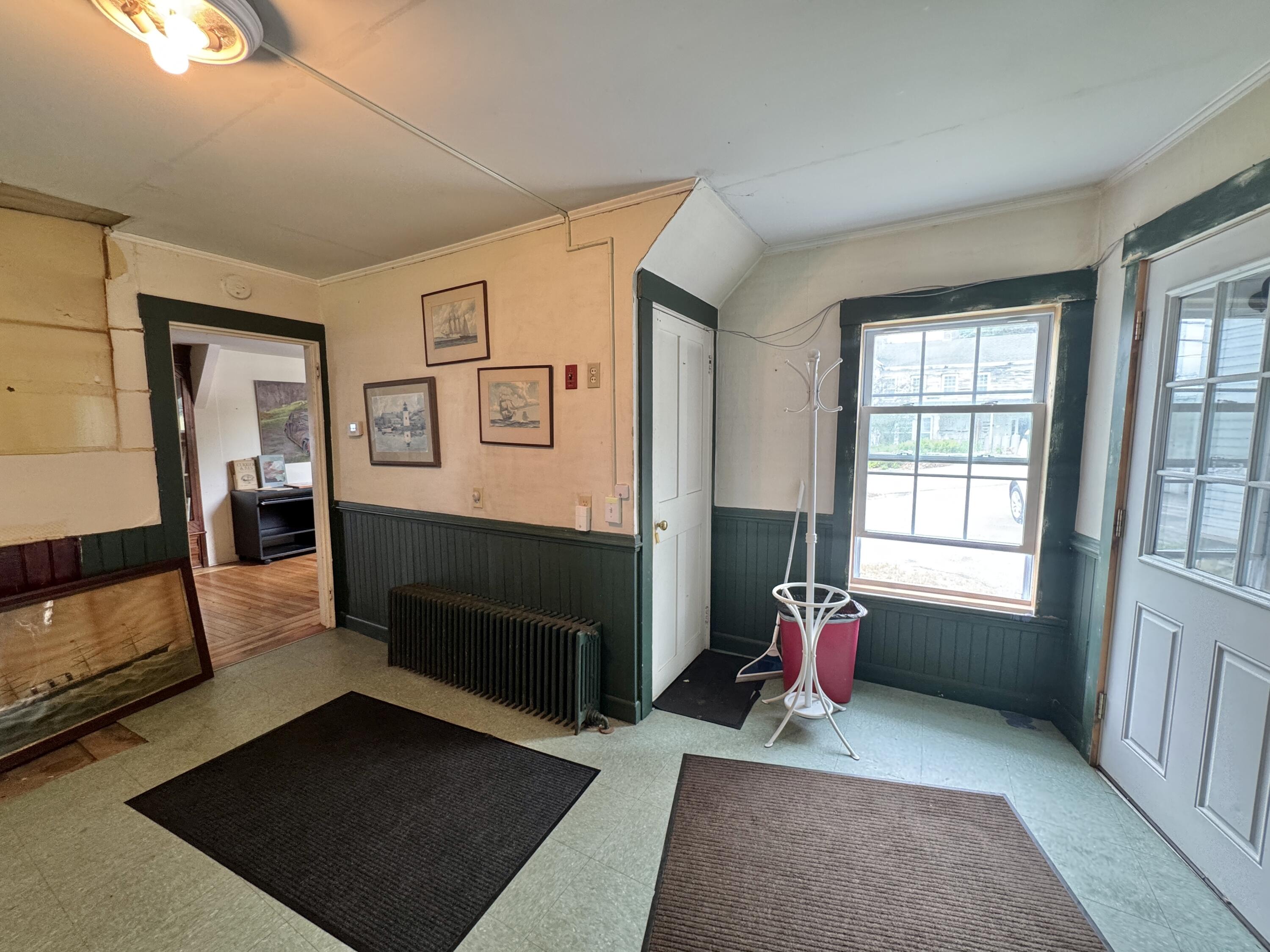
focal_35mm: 14
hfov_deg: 102.1
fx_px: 514
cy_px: 476
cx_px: 635
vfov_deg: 85.7
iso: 200
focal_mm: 2.22
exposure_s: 1/60
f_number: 2.2
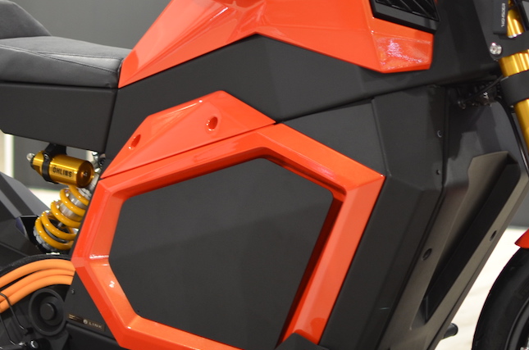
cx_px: 313
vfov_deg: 11.2
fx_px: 1791
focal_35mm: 122
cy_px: 118
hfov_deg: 16.8
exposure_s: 1/50
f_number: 1.8
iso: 320
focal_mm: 35
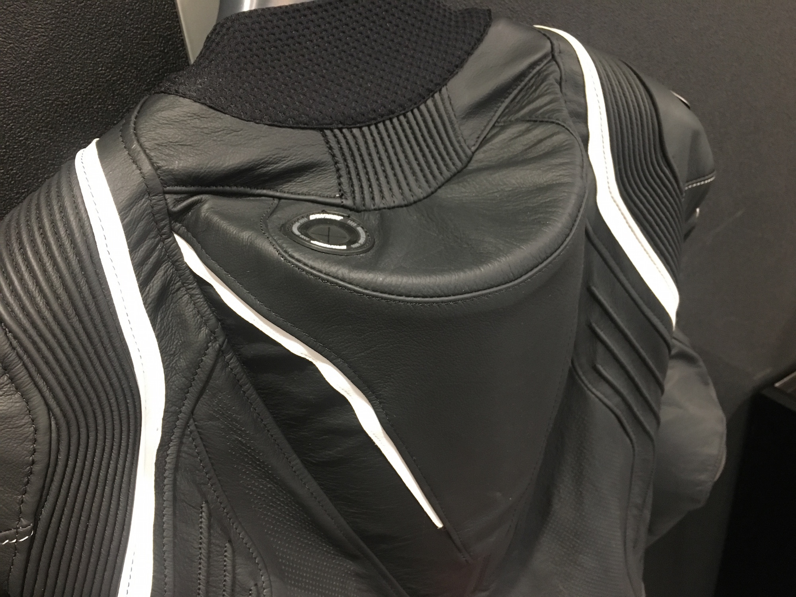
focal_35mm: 29
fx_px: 667
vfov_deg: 48.2
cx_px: 398
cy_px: 298
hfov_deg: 61.7
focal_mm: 4.15
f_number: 2.2
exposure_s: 1/24
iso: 200
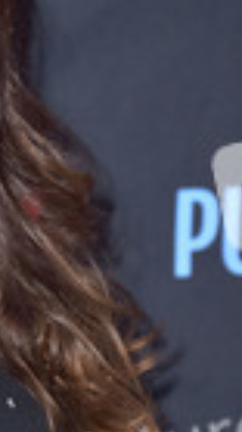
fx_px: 6217
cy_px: 333
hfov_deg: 2.2
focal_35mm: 544
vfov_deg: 4.0
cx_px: -157
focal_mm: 180
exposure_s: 1/250
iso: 640
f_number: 7.1
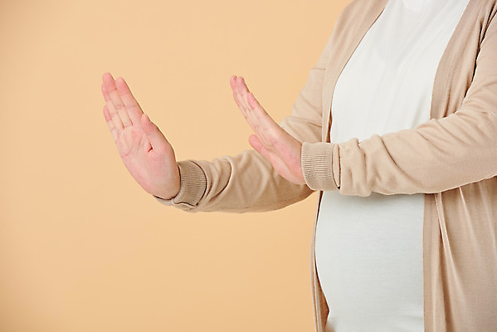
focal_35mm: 200
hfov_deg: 10.3
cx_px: 248
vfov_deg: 6.9
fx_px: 2762
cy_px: 166
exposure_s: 1/125
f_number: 8
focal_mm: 200
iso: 100
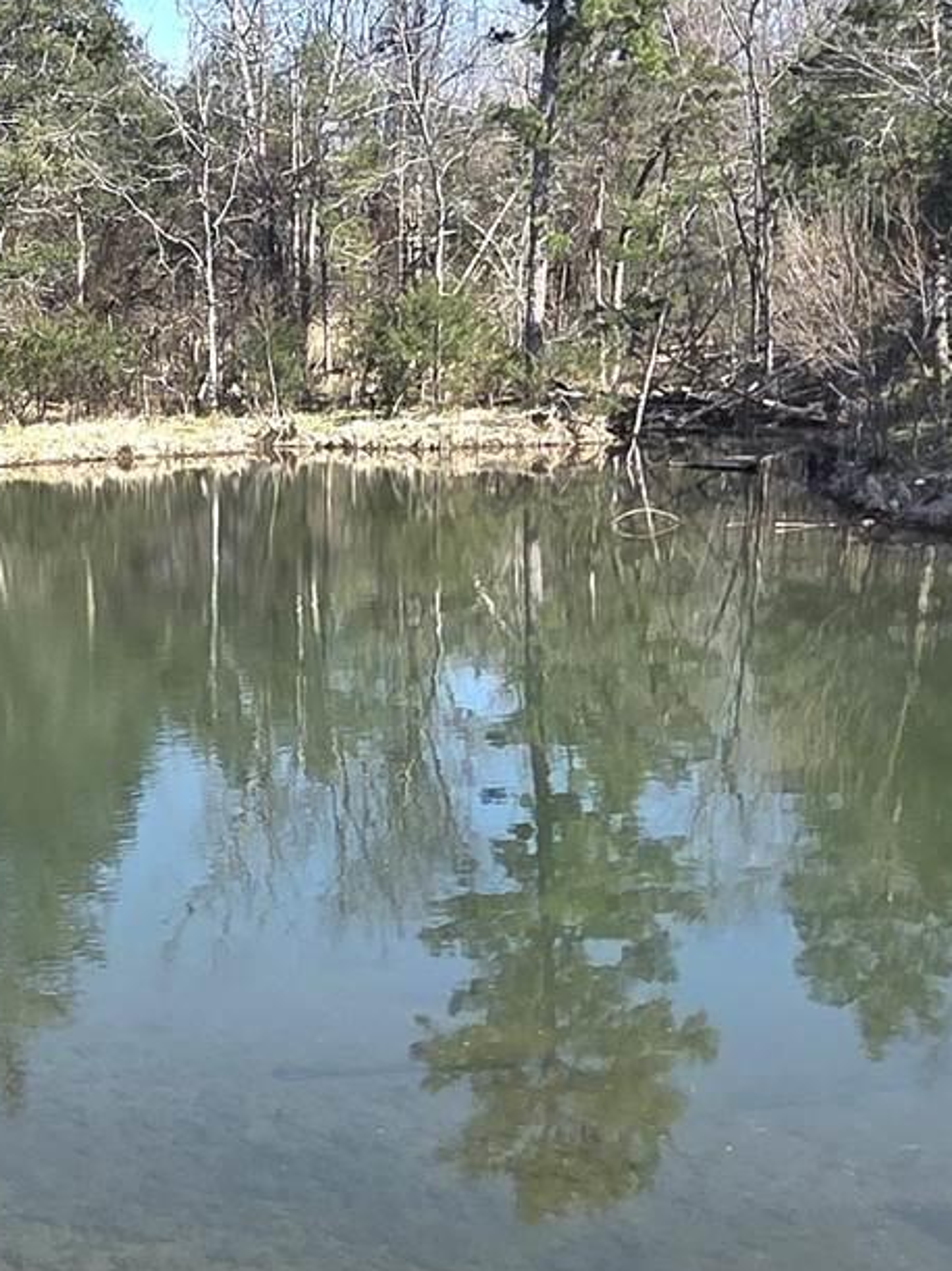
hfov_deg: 26.9
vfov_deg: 38.8
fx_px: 1797
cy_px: 726
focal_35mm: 49
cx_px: -127
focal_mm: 2.2
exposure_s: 1/1429
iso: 50
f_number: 2.2
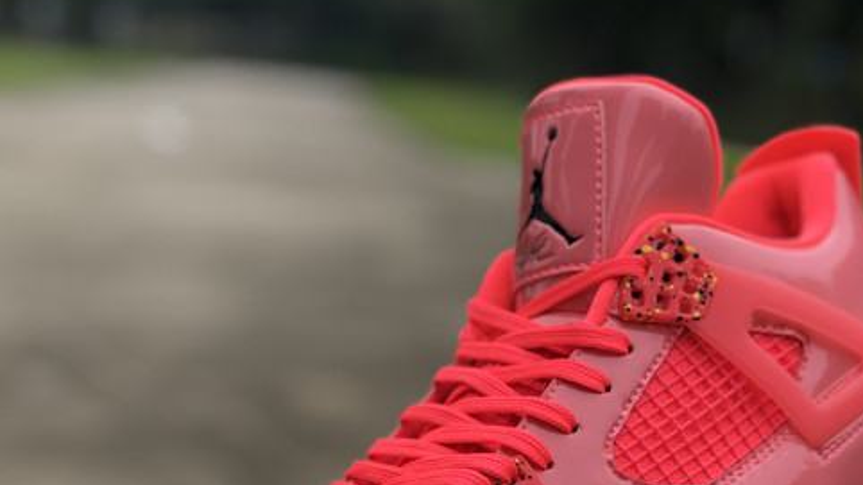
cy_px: 473
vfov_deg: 13.7
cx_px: 591
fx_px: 1991
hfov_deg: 24.3
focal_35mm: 87
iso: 16
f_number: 2.4
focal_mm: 6
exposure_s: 1/417
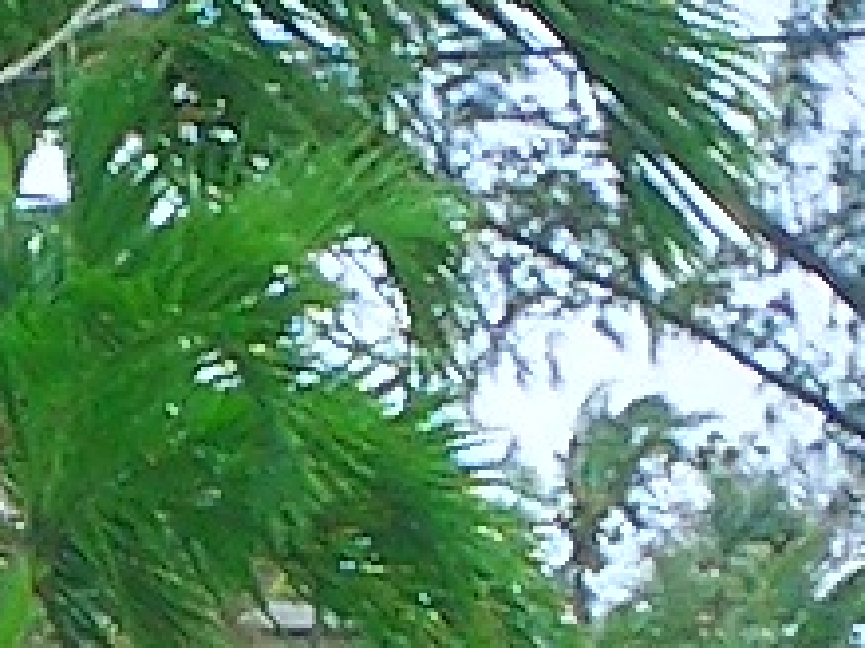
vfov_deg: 5.2
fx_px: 6743
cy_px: 1857
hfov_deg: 7.1
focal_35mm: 270
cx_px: -897
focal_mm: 5.6
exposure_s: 1/80
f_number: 3.5
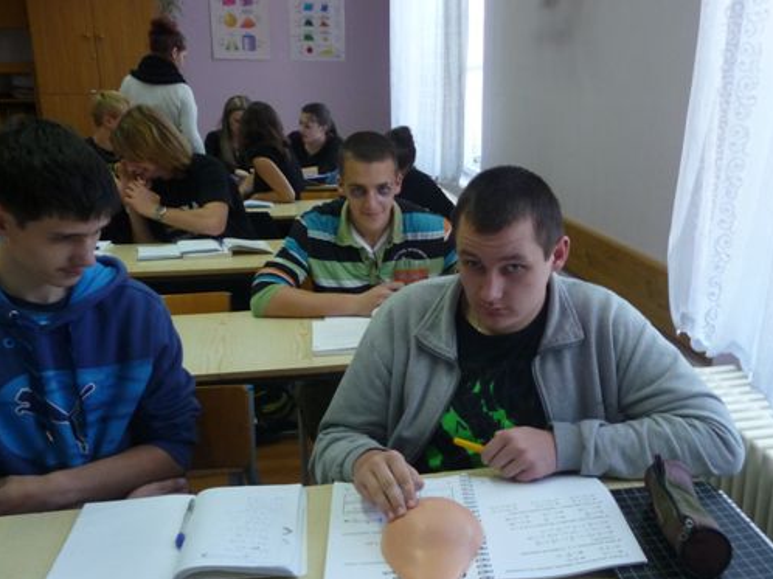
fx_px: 804
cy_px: 335
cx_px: 494
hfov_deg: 50.7
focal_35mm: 36
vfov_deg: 39.5
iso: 200
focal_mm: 4.7
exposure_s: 1/30
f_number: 3.3
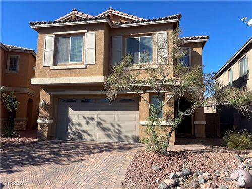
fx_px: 189
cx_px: 126
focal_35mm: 26
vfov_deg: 53.1
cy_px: 94
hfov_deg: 67.3
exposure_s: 1/2681
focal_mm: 4.2
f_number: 1.6
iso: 32
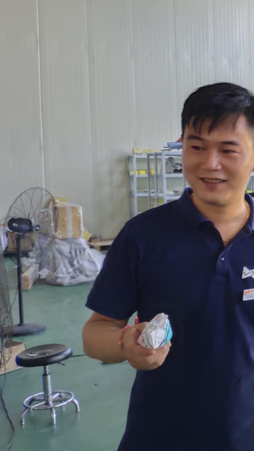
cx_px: 340
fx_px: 563
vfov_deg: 43.7
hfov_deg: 22.4
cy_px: 206
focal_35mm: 47
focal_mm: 4.05
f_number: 1.78
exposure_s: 1/219
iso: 50
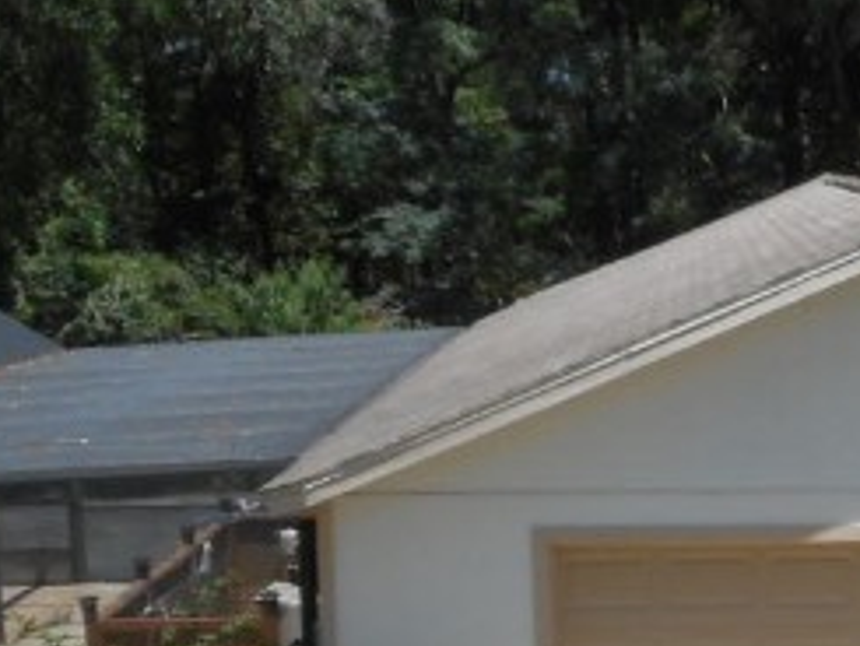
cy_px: 748
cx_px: 1130
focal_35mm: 121
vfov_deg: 12.0
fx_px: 3008
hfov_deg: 15.5
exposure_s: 1/640
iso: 80
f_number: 4
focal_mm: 5.2
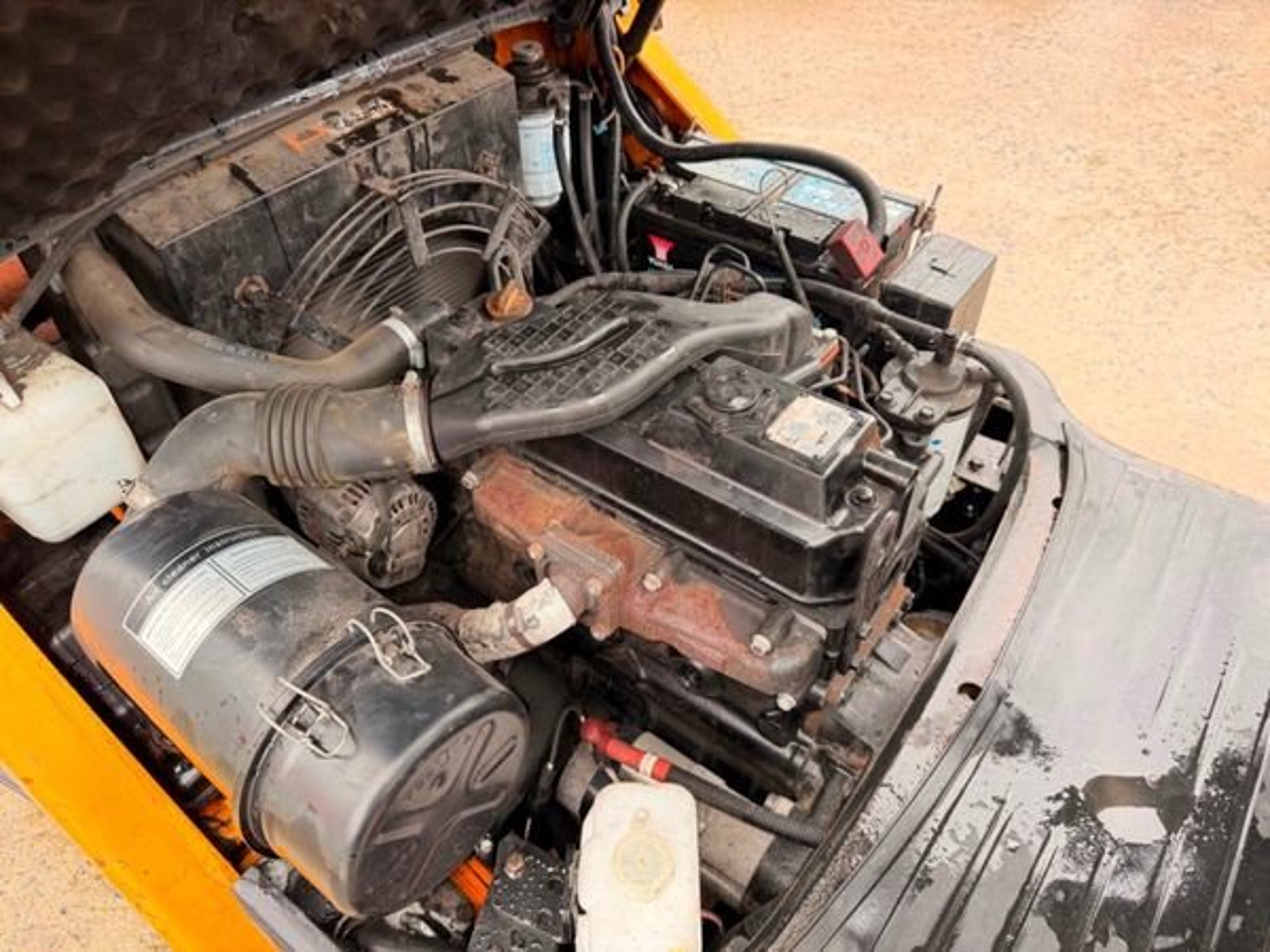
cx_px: 635
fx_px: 881
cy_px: 476
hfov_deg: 71.6
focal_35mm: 24
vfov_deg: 56.8
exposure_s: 1/142
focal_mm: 6.76
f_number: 1.78
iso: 200
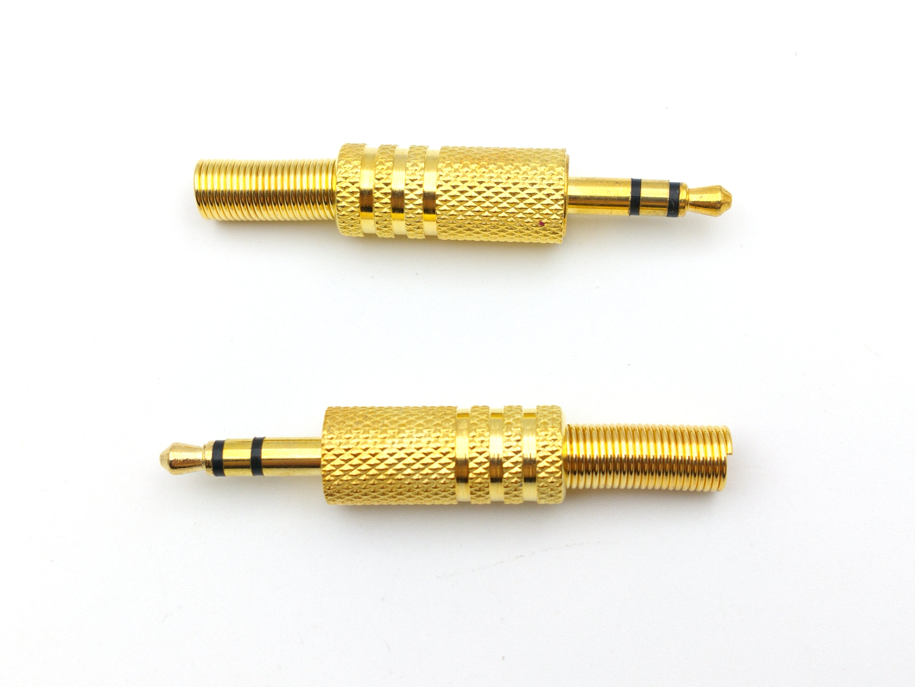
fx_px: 608
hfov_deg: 73.9
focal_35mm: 23
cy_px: 344
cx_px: 458
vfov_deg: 58.9
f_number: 1.7
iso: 100
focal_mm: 3.99
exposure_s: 1/142
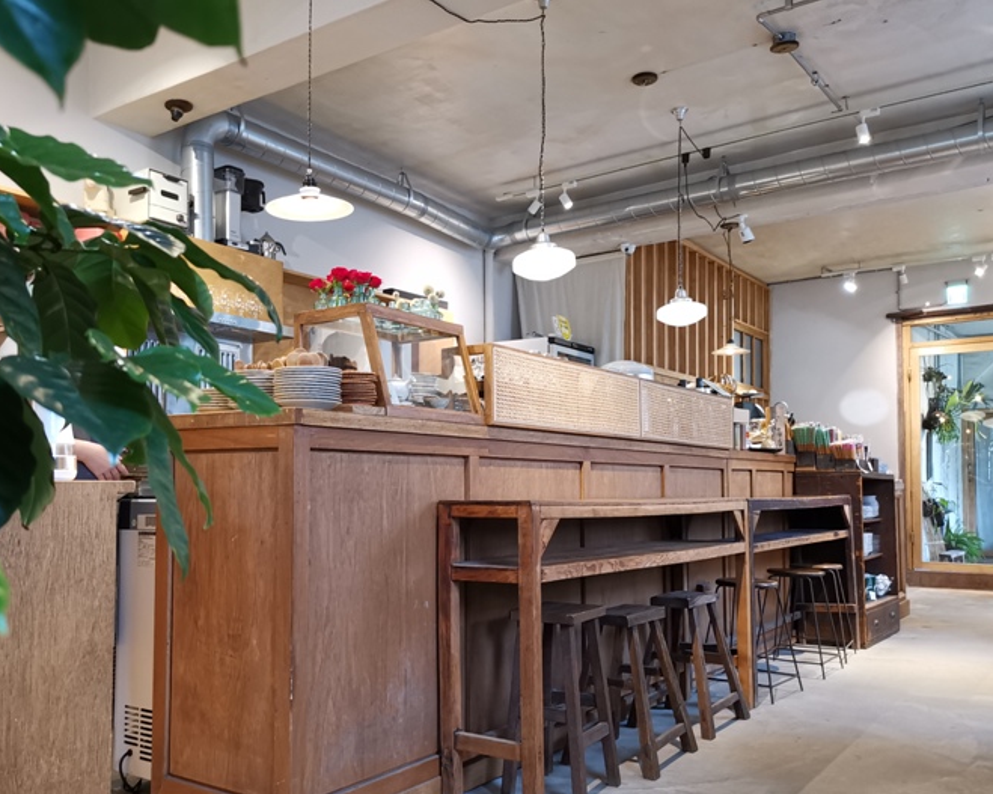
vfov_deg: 45.7
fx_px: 940
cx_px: 429
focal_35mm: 32
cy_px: 450
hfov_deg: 55.5
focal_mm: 5.58
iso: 400
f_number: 1.8
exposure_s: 1/40
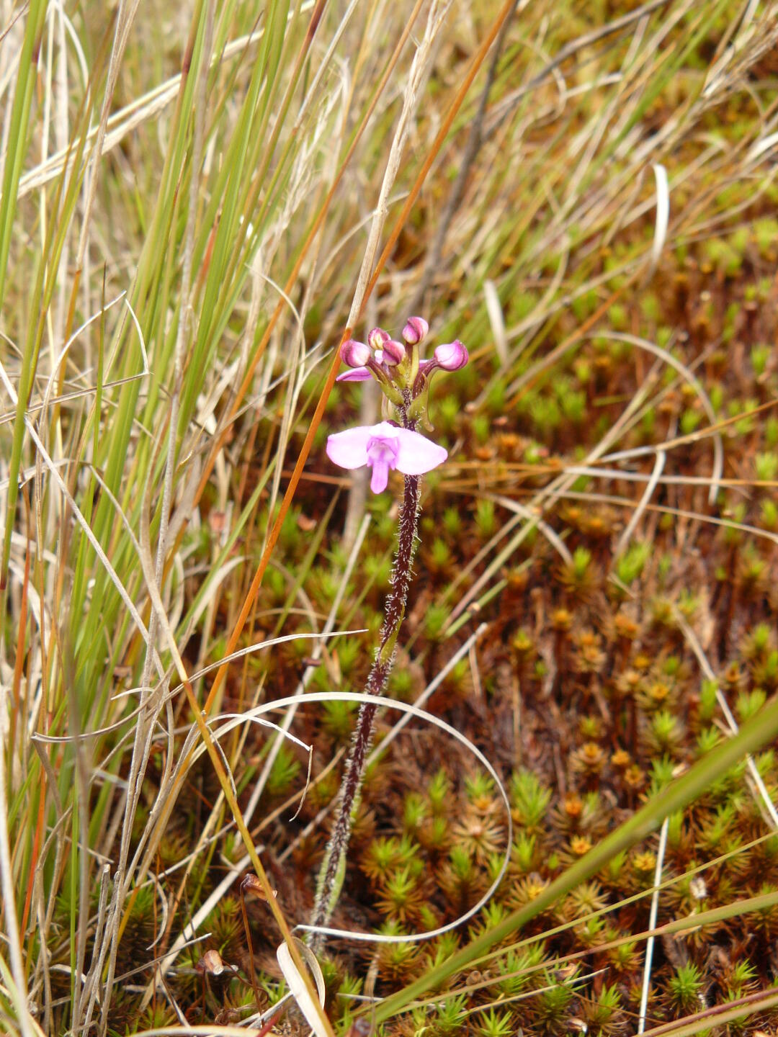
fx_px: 1079
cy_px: 518
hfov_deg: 39.7
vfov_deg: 51.4
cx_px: 389
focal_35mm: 36
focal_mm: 6
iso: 100
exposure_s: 1/200
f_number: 4
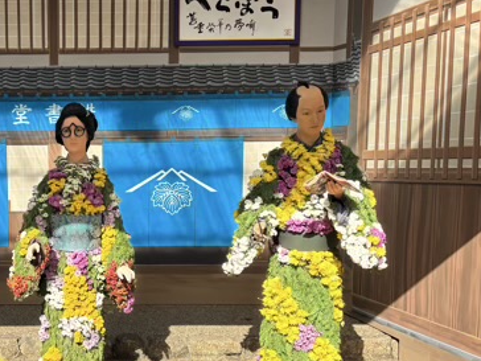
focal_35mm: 50
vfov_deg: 28.9
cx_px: 57
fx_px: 695
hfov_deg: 36.1
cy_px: 235
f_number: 1.6
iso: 50
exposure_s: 1/2242
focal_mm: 5.96
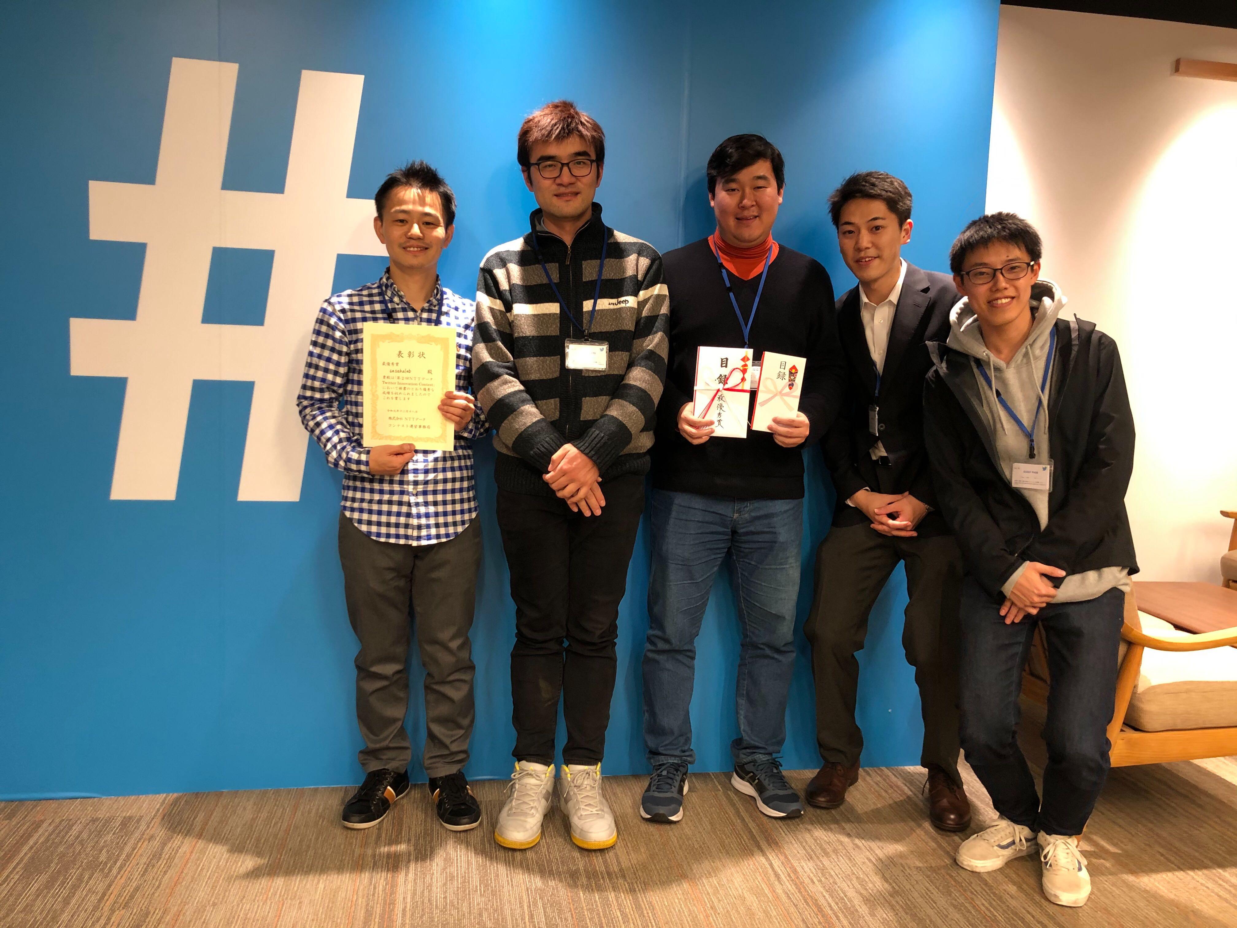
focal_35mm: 28
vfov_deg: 49.7
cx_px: 618
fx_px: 1001
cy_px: 464
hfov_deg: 63.4
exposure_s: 1/17
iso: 50
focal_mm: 4
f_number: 1.8
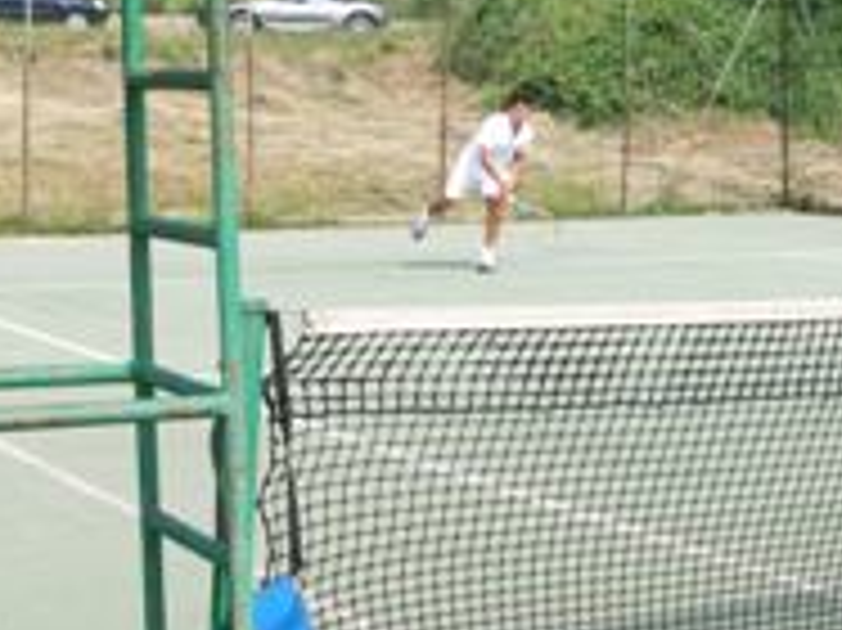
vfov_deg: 17.6
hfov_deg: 23.6
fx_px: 1993
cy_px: 40
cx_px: 630
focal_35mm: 82
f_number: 5.5
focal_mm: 5.7
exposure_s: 1/219
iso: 64
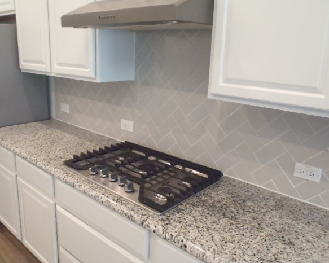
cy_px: 128
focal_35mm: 30
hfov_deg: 58.7
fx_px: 292
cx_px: 150
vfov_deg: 48.5
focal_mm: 5
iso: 800
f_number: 3.9
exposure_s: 1/25
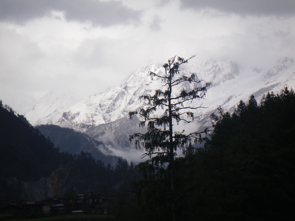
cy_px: 110
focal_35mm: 140
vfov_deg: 10.6
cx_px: 148
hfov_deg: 14.1
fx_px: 1193
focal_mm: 25
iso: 64
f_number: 5.5
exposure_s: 1/250
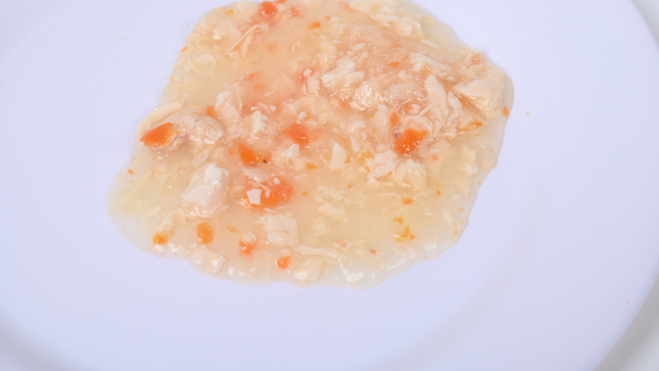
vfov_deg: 9.6
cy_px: 152
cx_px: 329
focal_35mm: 126
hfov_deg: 17.0
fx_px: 2202
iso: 125
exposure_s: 1/125
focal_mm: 120
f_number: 11
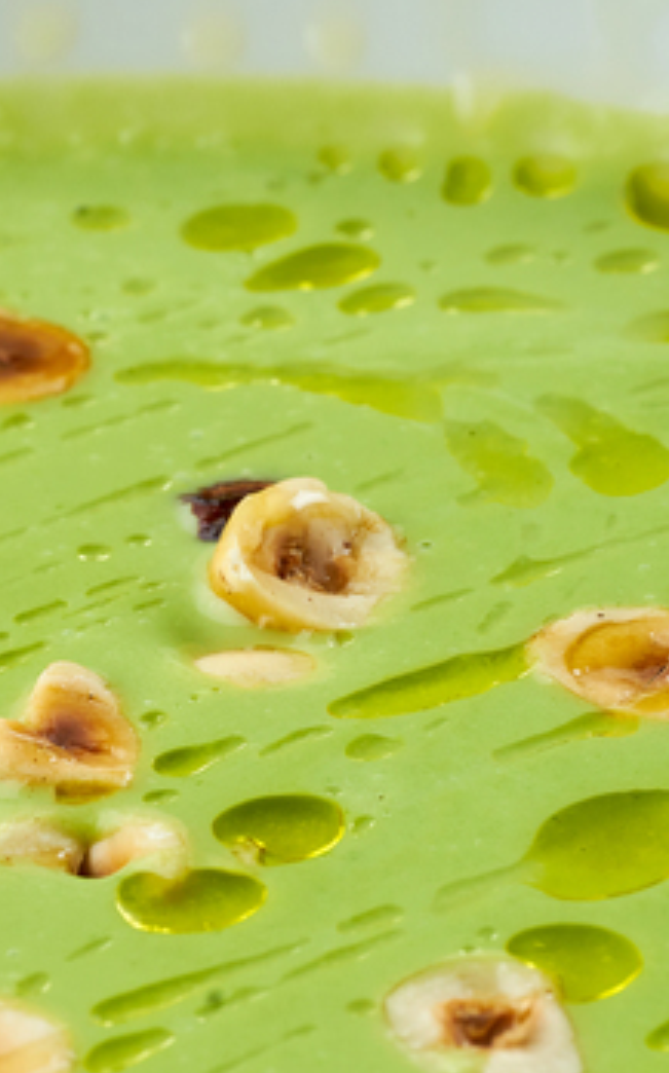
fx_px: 8094
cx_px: -287
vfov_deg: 7.6
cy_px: 842
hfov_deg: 4.7
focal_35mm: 277
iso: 125
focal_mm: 105
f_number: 11
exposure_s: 1/100
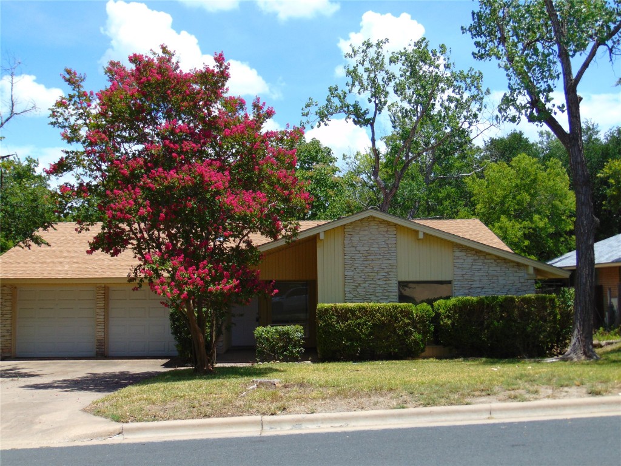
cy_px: 233
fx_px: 753
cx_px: 310
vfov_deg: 34.3
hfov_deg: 44.8
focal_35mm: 42
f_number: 3.3
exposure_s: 1/1000
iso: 80
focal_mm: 7.6
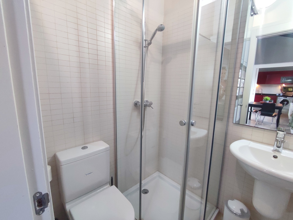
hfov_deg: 94.5
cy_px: 110
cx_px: 146
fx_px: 136
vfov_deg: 78.2
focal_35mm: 16
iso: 404
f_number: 2.2
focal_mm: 1.65
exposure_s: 1/40
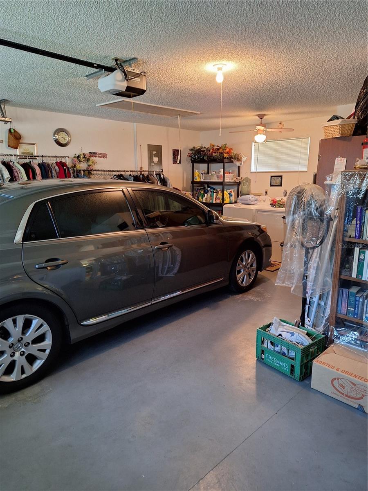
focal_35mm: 23
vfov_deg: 73.9
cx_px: 184
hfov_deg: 58.9
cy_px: 246
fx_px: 326
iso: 320
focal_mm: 5.54
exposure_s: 1/25
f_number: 1.8
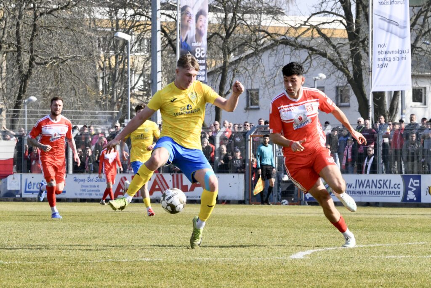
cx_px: 216
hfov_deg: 9.8
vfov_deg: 6.5
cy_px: 144
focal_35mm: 210
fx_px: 2514
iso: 8000
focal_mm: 210
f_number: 20
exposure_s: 1/1600
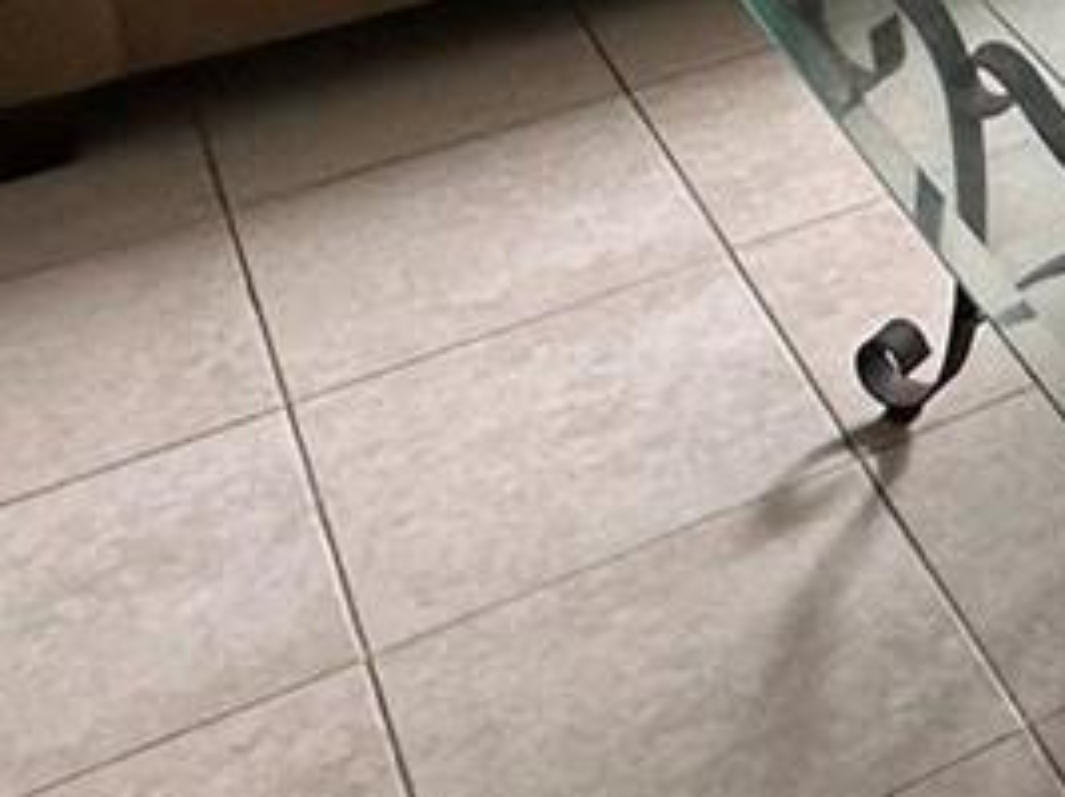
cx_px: 1787
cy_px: -801
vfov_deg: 14.5
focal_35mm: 84
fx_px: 2583
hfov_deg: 19.1
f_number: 2.2
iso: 100
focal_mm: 2.22
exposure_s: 1/99
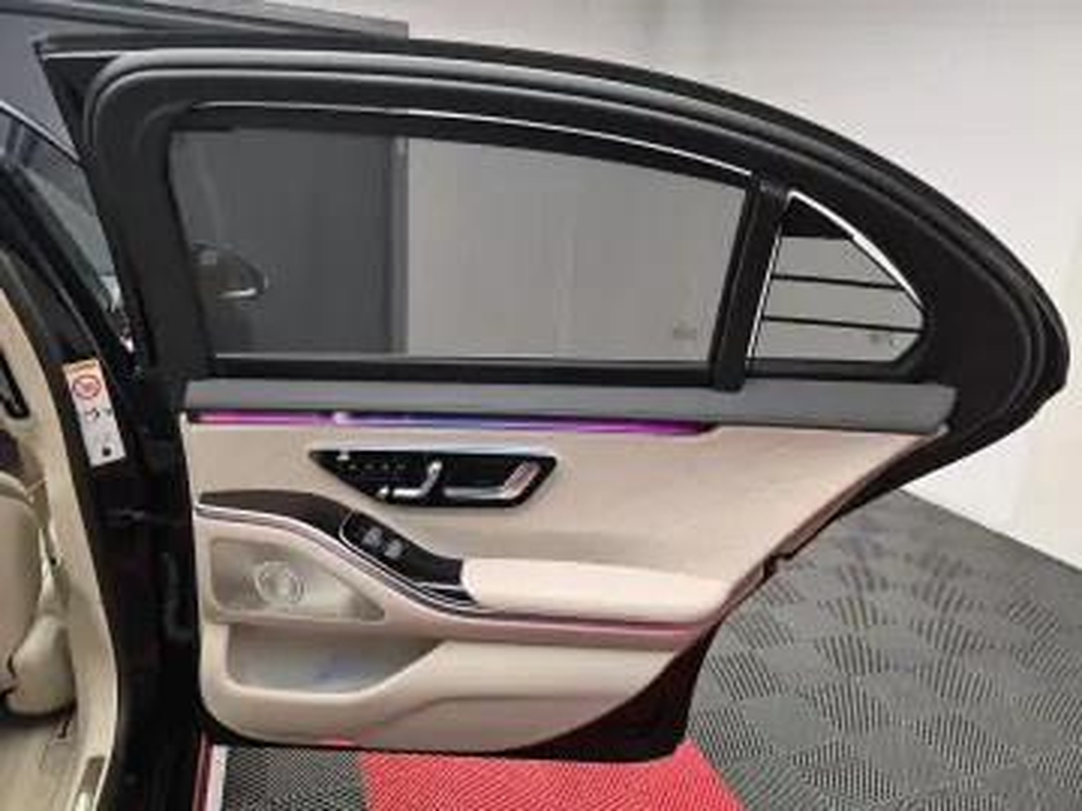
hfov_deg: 73.9
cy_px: 406
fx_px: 719
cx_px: 541
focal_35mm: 23
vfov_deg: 58.9
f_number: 1.7
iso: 200
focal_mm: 6.3
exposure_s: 1/100
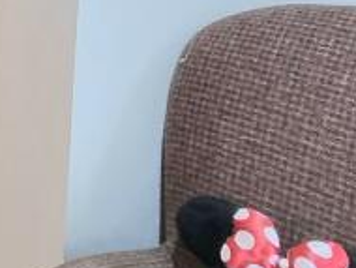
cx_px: -403
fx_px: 721
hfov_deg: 17.3
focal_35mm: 70
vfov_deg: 16.7
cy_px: -246
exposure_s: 1/50
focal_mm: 2.2
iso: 320
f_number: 2.2
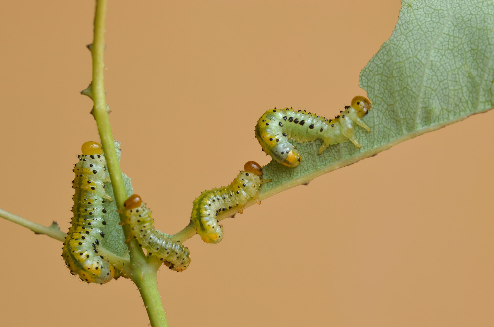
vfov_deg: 8.7
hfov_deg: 13.1
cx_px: 247
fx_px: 2157
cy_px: 164
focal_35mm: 158
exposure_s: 1/40
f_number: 14
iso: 100
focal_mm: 105
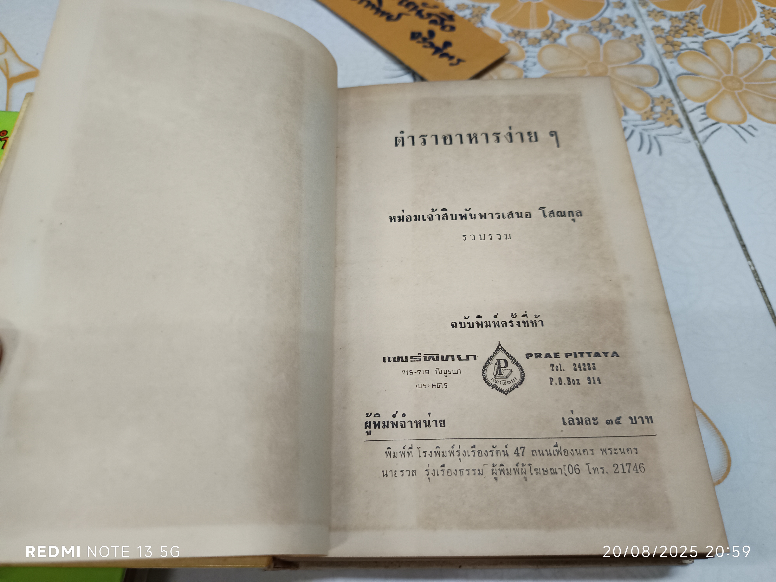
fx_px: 538
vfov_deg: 56.8
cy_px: 291
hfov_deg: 71.6
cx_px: 388
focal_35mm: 24
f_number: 1.7
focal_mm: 5.31
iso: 882
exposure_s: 1/33.3
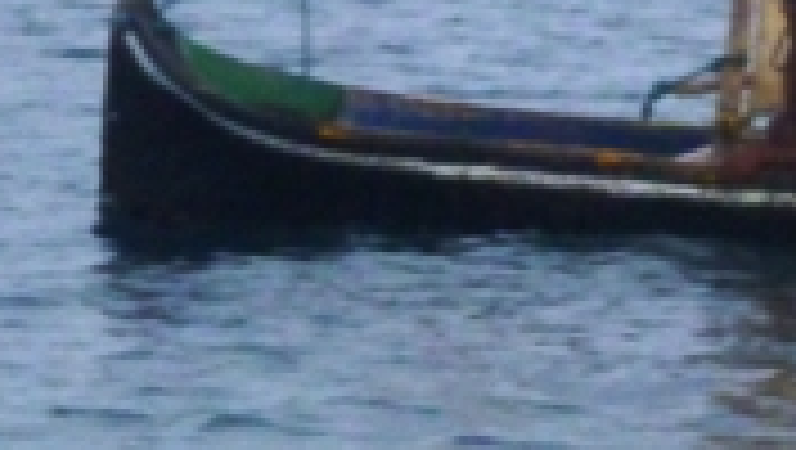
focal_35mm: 654
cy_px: -130
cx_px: 1120
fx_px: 13818
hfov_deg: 3.3
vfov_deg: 1.9
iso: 320
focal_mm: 22.8
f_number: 5.9
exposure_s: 1/125
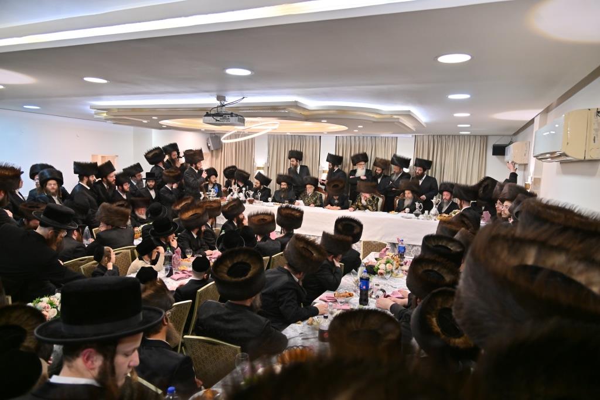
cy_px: 200
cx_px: 300
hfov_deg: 73.7
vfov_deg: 53.1
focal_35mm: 24
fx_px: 400
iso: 640
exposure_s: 1/160
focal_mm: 24
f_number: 4
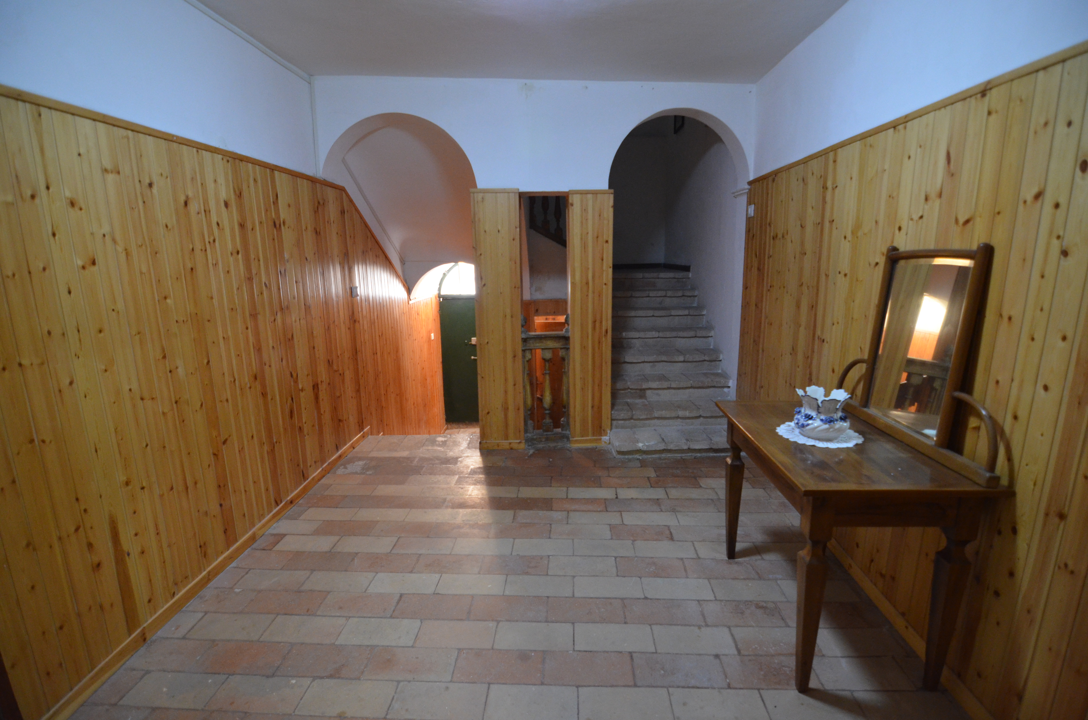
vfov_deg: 71.8
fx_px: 498
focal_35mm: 16
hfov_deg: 95.1
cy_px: 360
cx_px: 544
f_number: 2.8
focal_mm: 11
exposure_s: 1/30
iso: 1800
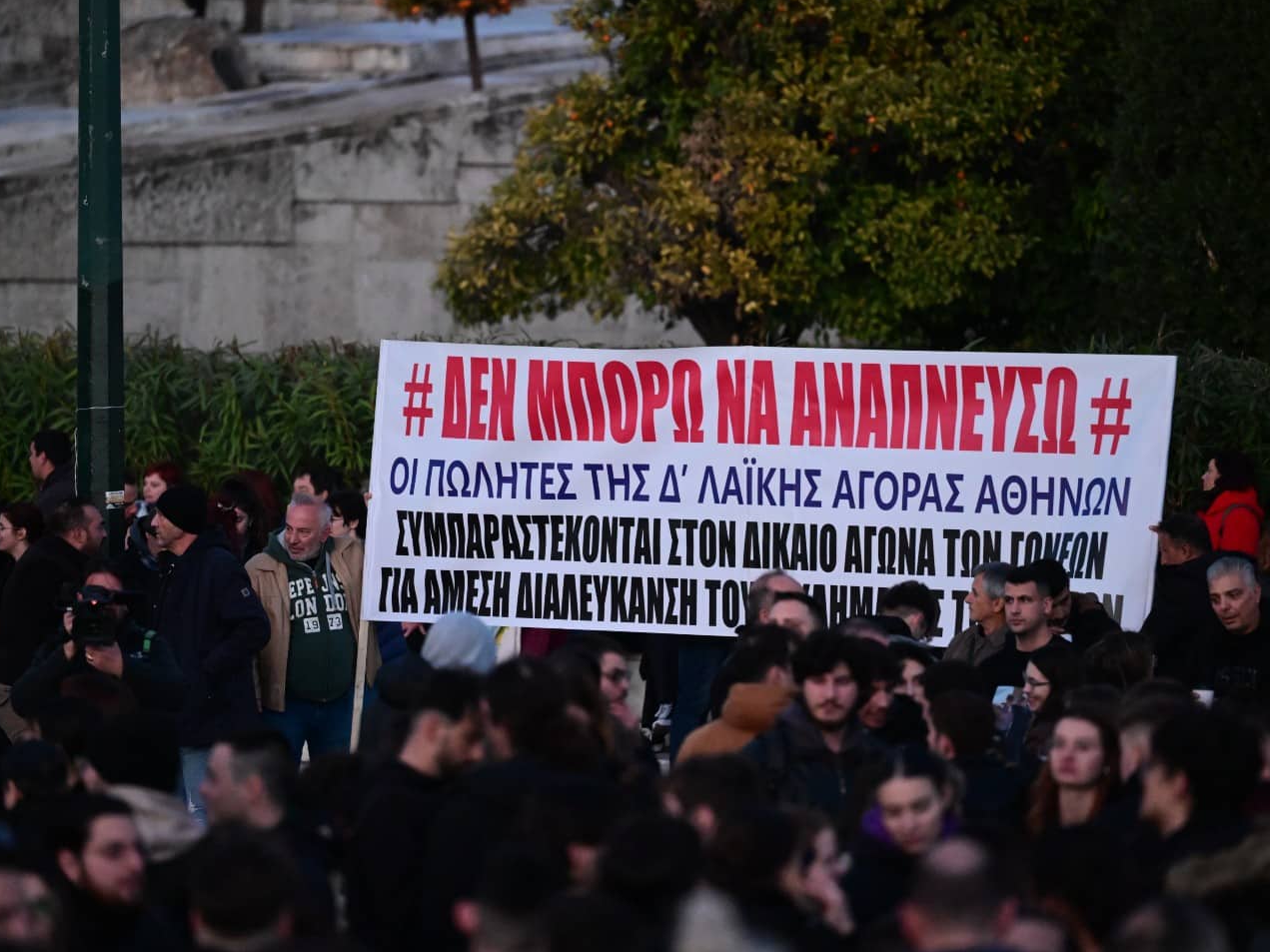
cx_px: 597
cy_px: 463
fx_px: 8327
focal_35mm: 227
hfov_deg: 8.7
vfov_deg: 6.5
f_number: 3.2
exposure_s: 1/320
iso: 8000
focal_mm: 200
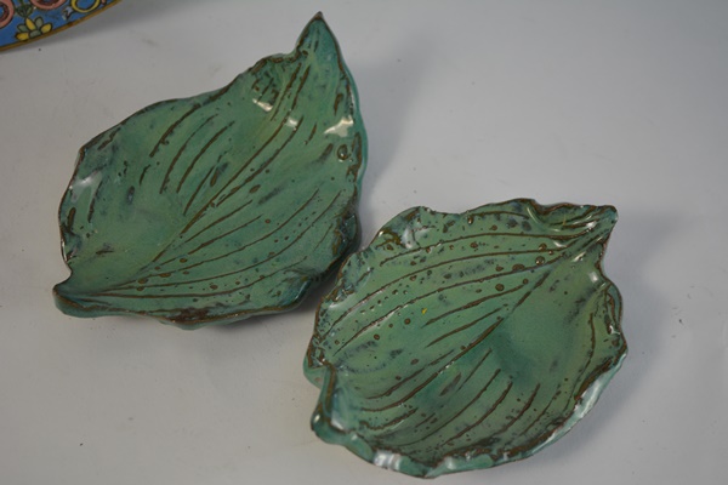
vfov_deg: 20.6
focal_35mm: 66
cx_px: 364
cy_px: 242
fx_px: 1335
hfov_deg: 30.5
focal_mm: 44
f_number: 5.3
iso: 400
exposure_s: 1/100
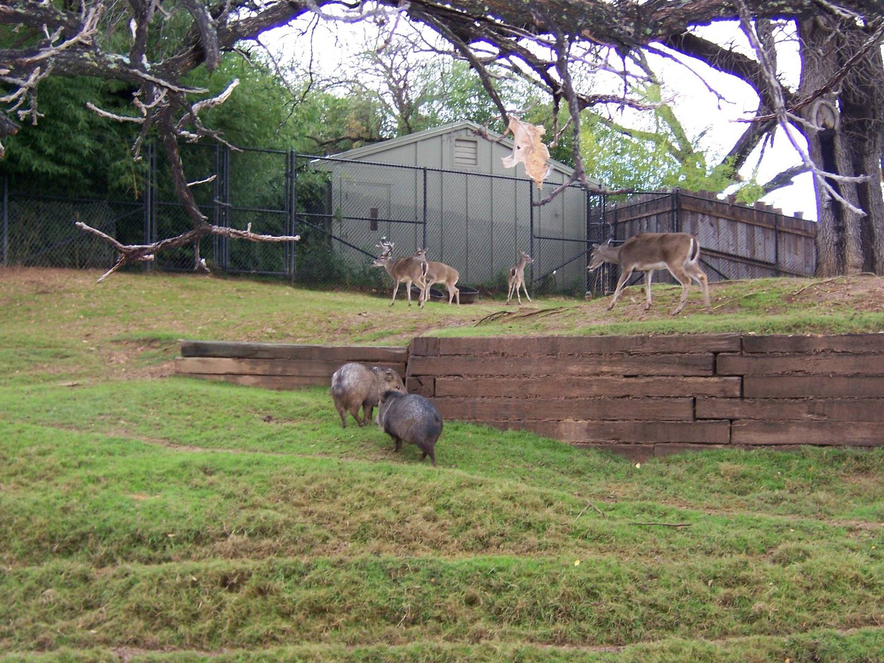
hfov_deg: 38.9
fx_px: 1251
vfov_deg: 29.7
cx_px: 442
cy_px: 332
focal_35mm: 49
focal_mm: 8.2
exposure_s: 1/60
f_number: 3.4
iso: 140
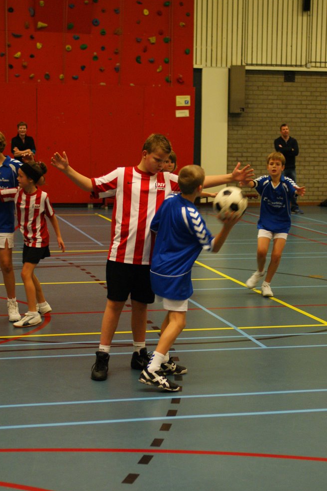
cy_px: 284
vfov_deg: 27.7
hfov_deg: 18.7
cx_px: 191
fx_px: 995
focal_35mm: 73
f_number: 2.8
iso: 800
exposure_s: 1/100
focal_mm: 40
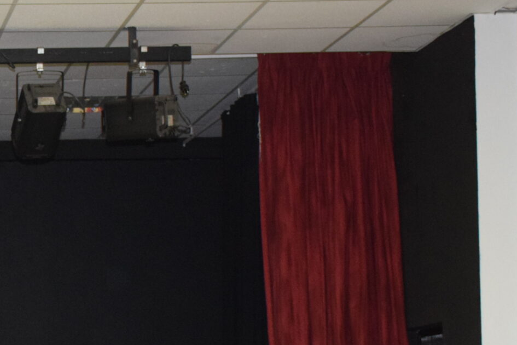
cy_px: 399
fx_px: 1867
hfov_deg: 15.1
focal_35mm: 130
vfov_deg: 10.4
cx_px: -140
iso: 2500
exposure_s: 1/60
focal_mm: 32
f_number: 4
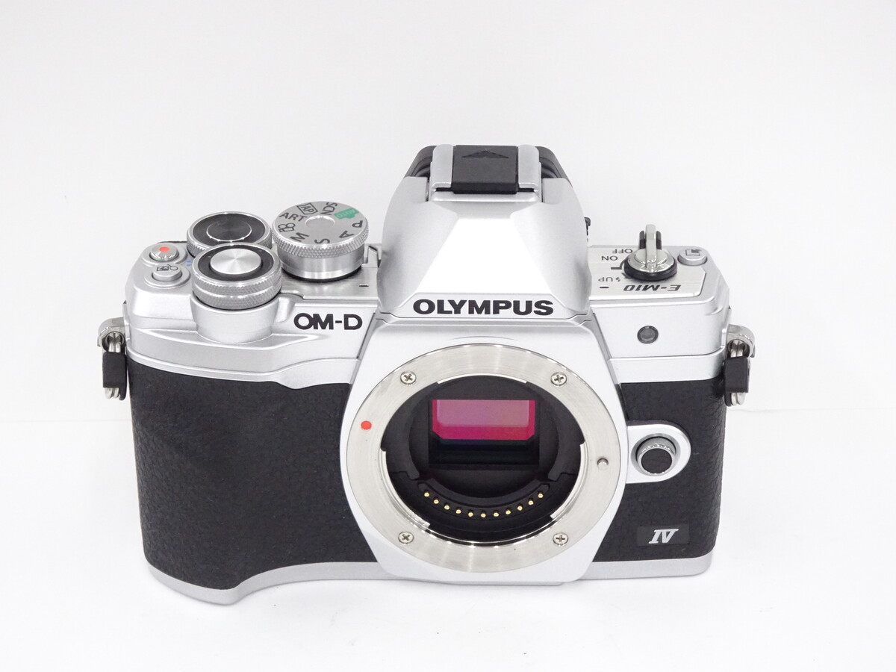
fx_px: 2407
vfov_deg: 15.9
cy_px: 336
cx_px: 448
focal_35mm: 93
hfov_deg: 21.1
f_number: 5
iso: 1000
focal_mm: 15.92
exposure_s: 1/100
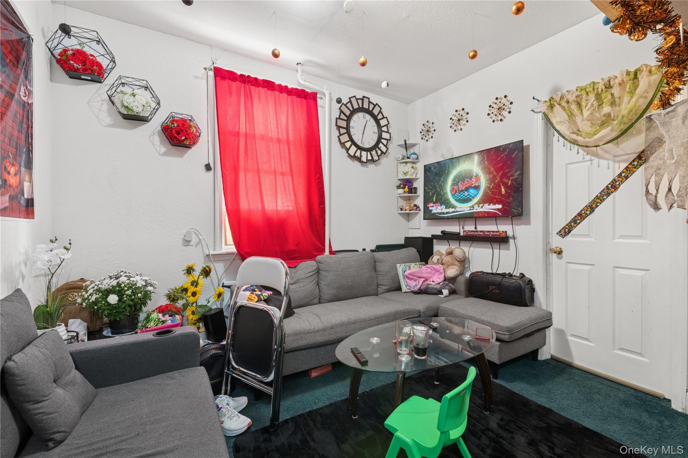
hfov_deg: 100.4
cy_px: 229
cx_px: 344
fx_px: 287
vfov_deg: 77.3
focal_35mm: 15
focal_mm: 15
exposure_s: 1/3.33
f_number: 14
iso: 640
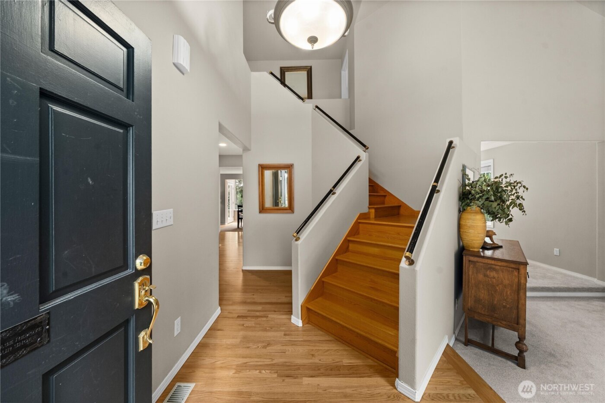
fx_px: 202
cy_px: 202
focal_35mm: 12
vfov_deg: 90.0
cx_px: 302
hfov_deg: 112.6
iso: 1000
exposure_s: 1/6
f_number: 6.7
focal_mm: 12
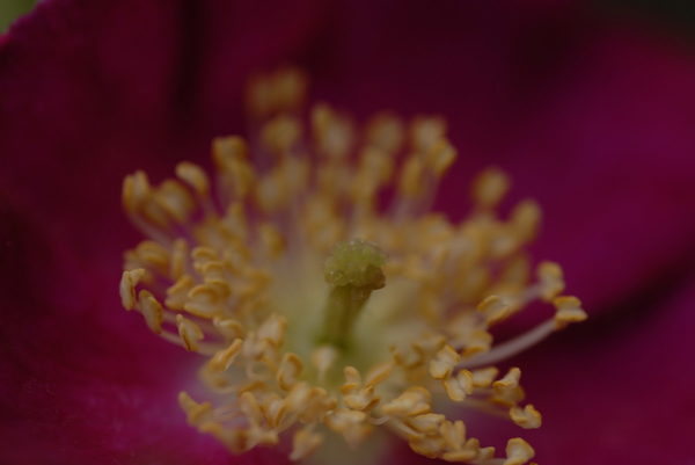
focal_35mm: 135
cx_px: 348
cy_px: 232
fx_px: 2608
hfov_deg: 15.2
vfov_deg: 10.2
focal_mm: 90
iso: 100
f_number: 10
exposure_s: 1/125
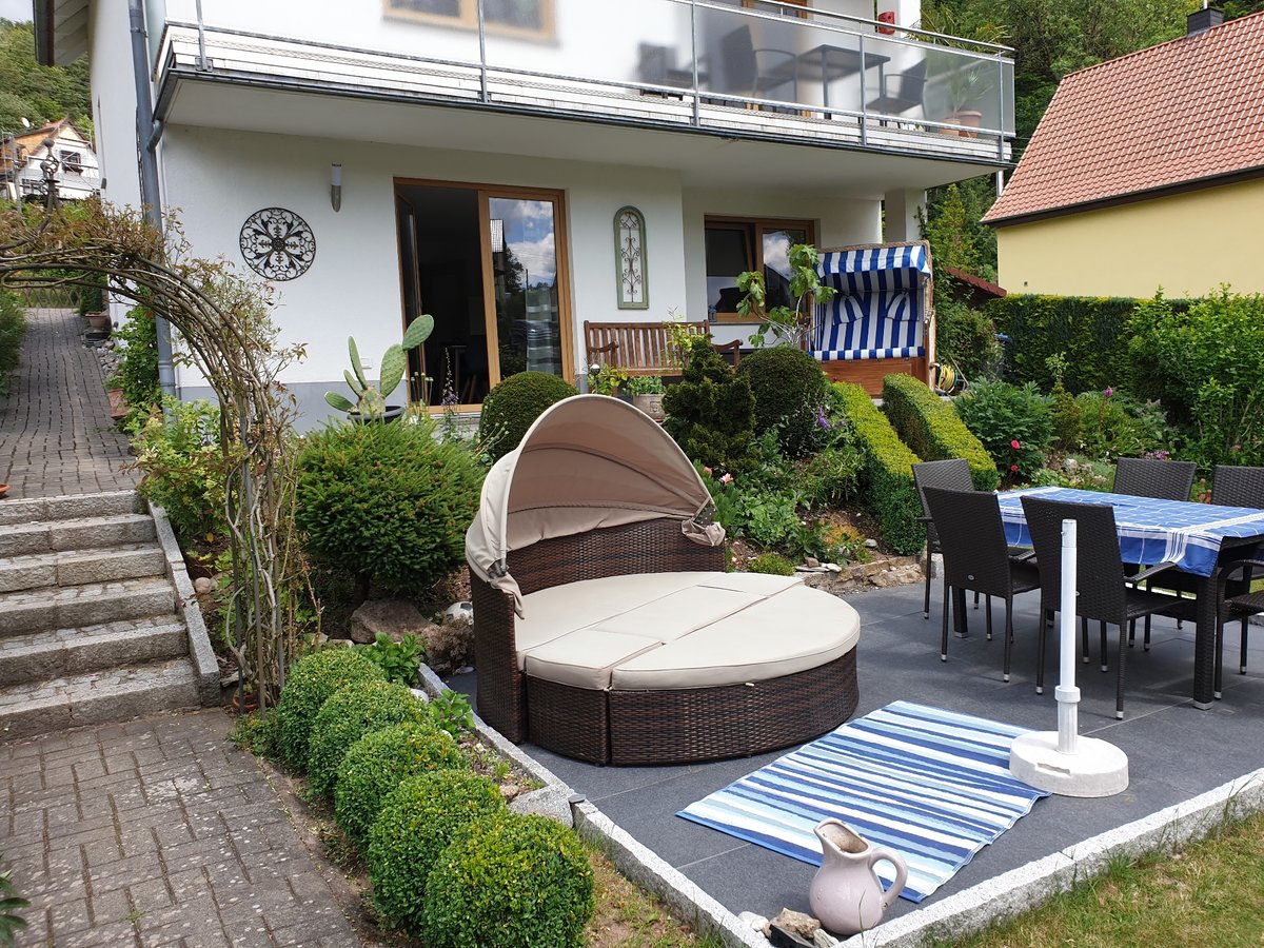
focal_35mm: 26
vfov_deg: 53.1
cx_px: 632
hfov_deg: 67.3
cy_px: 474
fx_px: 949
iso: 50
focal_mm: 4.3
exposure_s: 1/627
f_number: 2.4
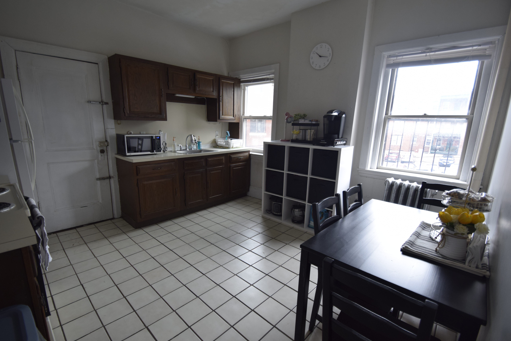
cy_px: 174
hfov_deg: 96.7
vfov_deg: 73.7
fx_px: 227
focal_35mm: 16
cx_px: 246
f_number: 4
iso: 400
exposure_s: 1/60
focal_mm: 10
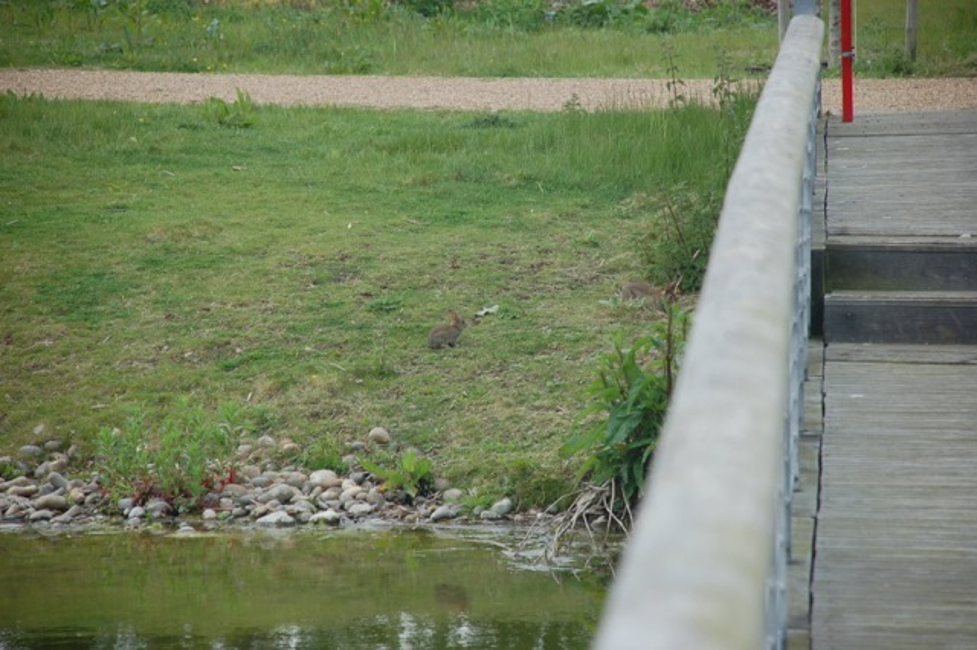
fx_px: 5493
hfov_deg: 10.2
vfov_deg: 6.8
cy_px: 325
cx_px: 488
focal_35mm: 202
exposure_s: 1/500
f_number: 5.6
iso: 220
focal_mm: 135
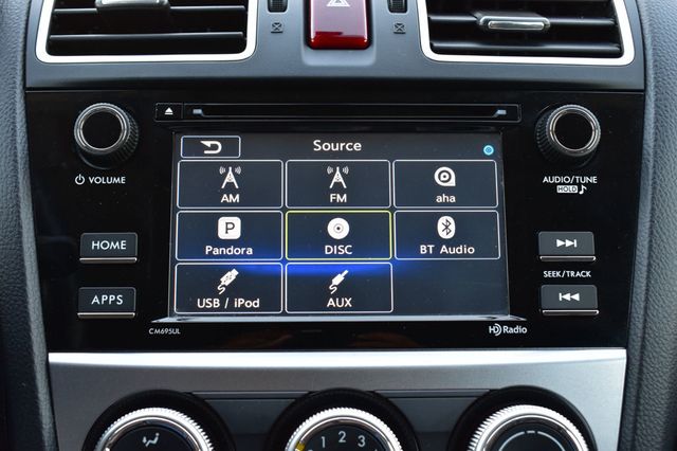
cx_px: 338
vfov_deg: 26.5
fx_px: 959
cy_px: 226
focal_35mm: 51
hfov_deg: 38.9
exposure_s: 1/25
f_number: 7.1
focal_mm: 34
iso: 400
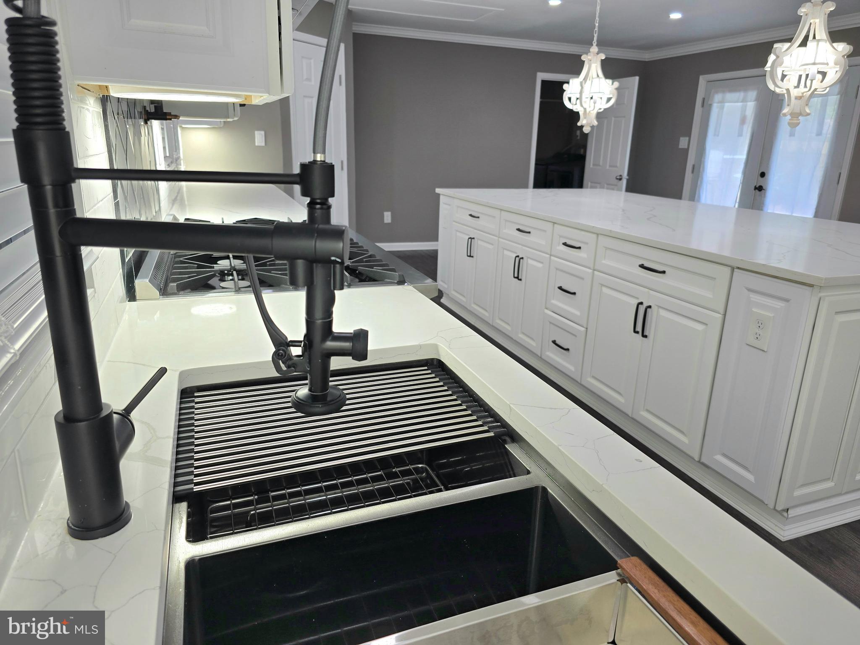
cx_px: 430
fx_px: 571
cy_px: 322
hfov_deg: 73.9
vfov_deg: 58.9
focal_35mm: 23
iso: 32
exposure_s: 1/120
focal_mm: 6.3
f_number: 1.7
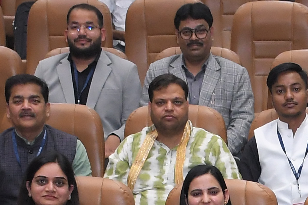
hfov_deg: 10.2
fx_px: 1685
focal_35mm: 197
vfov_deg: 6.8
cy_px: 394
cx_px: 433
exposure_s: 1/100
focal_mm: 22
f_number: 4.5
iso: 1250
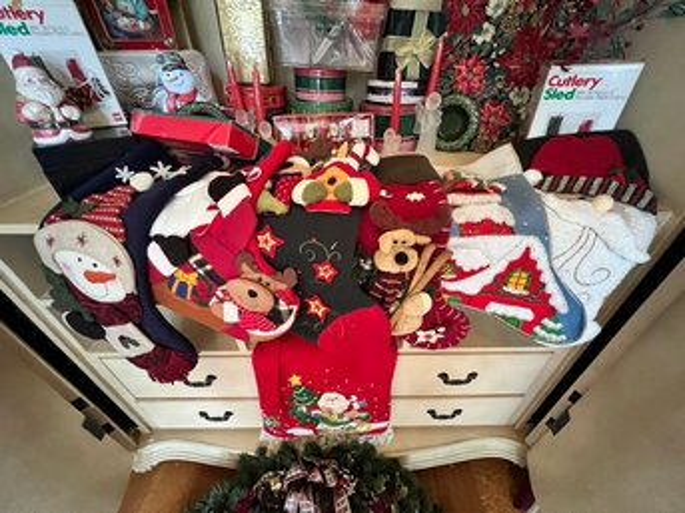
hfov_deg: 106.2
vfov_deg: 89.9
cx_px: 342
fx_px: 257
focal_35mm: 13
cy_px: 256
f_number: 1.8
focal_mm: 1.57
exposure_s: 1/30
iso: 1000
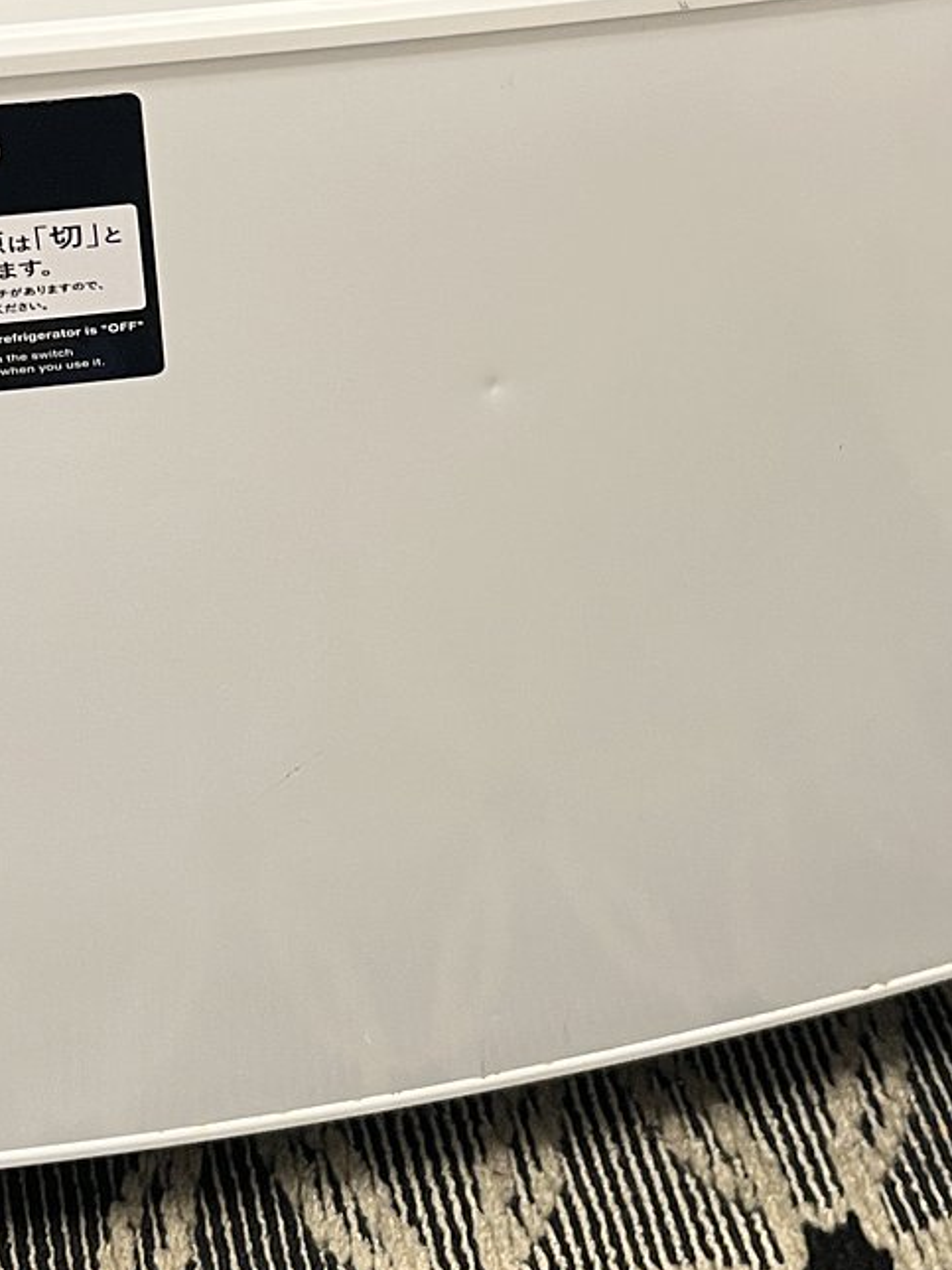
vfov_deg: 30.9
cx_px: 453
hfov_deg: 23.6
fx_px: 2273
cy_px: 383
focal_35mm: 62
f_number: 1.6
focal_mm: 5.1
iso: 125
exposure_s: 1/50
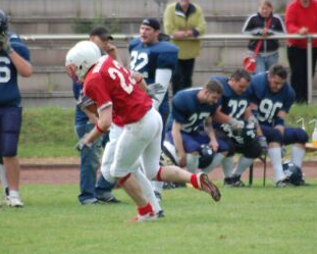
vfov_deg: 2.5
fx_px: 5762
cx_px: 178
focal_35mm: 614
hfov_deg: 3.2
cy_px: 121
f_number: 5.6
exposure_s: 1/500
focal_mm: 300
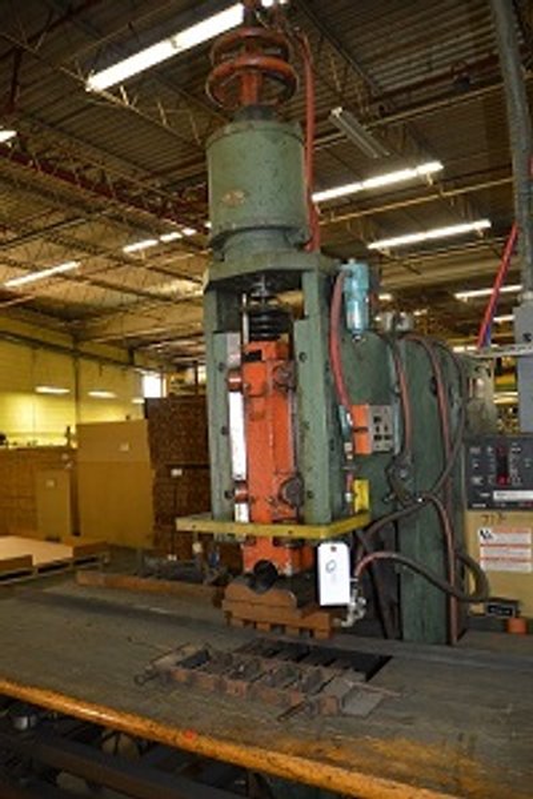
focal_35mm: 27
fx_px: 600
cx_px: 266
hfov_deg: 47.9
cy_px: 400
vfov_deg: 67.4
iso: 450
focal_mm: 18
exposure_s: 1/60
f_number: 3.5
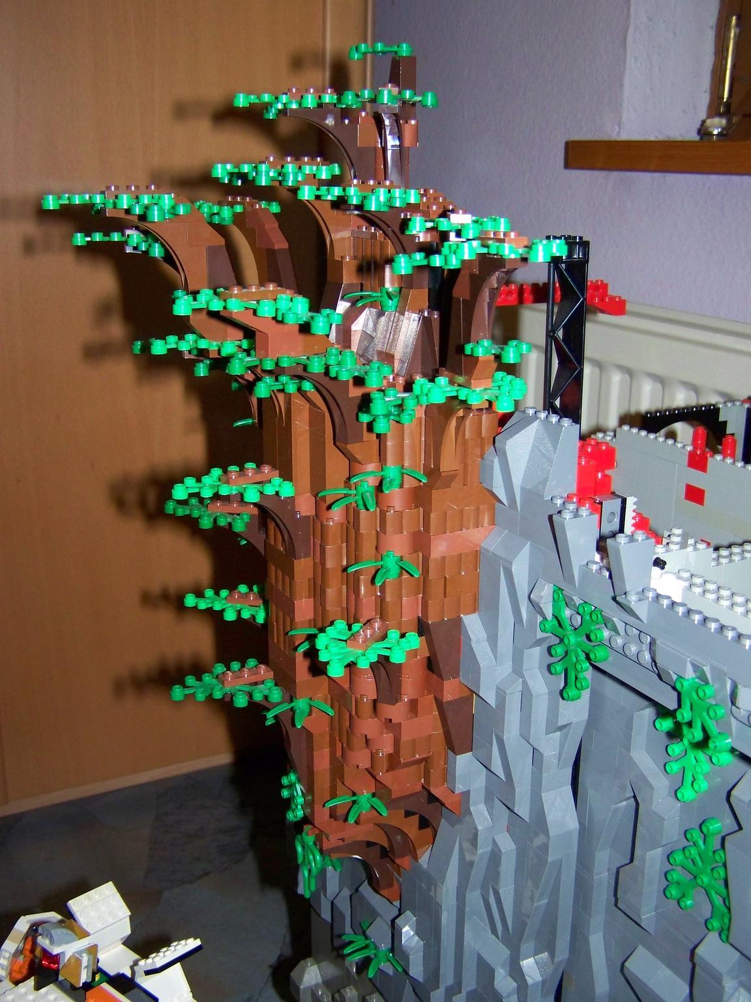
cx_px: 376
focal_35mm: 38
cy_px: 501
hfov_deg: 37.7
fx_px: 1099
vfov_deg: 49.0
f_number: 2.8
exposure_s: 1/30
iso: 200
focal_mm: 6.3
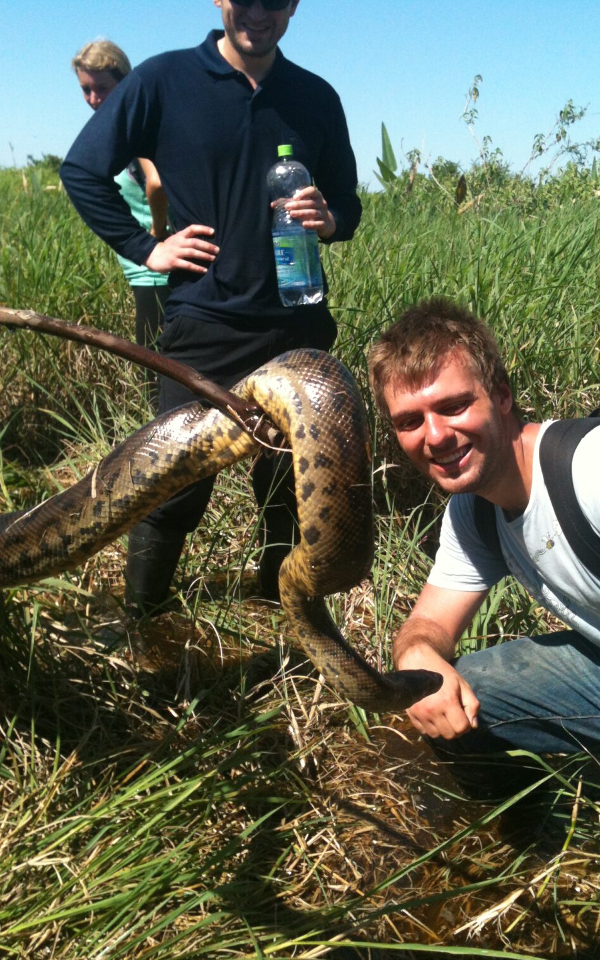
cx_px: 350
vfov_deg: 51.5
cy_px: 489
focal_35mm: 38
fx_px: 994
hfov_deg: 33.5
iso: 64
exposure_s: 1/911
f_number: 2.8
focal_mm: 3.85
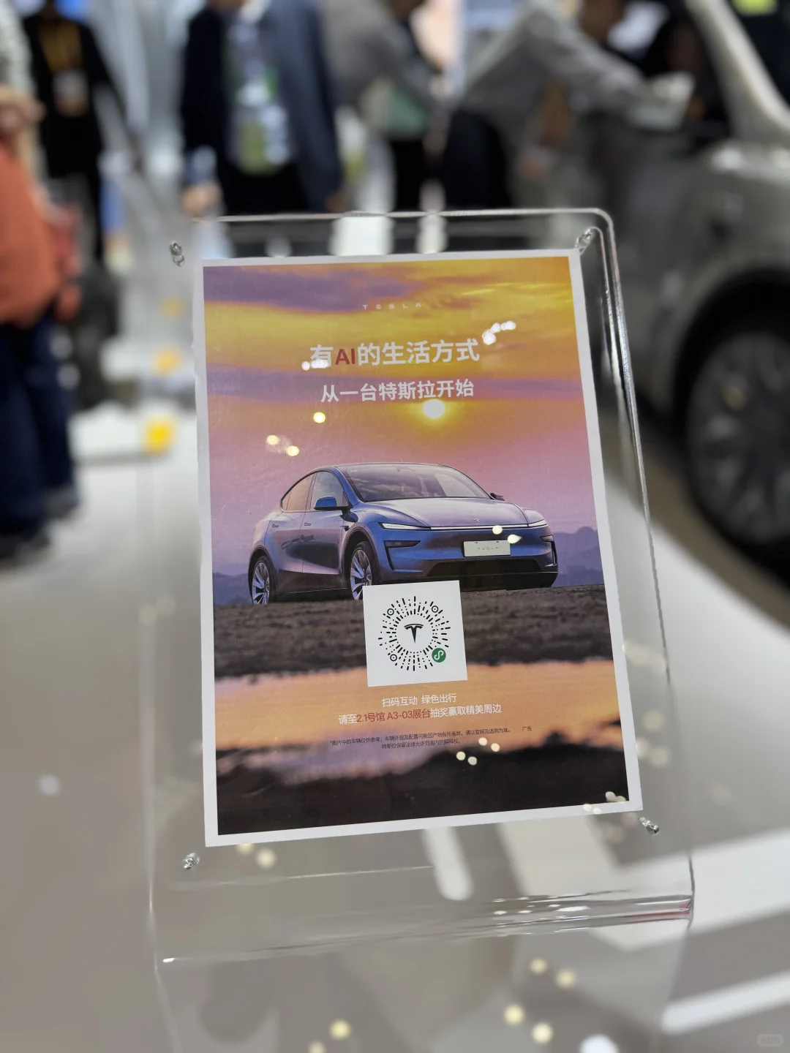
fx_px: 730
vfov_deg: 71.6
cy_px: 526
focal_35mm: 24
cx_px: 395
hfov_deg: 56.8
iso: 64
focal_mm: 6.76
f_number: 1.78
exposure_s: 1/142
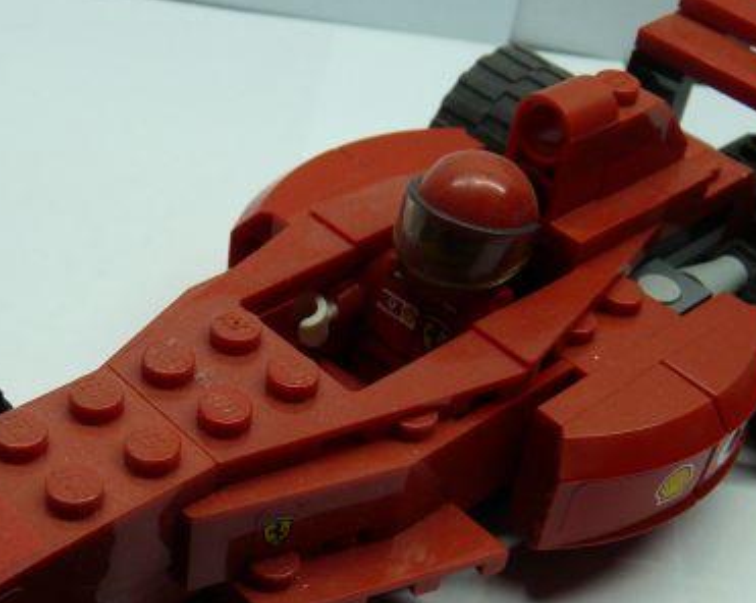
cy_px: 469
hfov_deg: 31.8
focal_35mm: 59
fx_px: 1319
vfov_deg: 25.4
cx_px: 261
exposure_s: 1/80
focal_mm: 4.6
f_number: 2.8
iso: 100
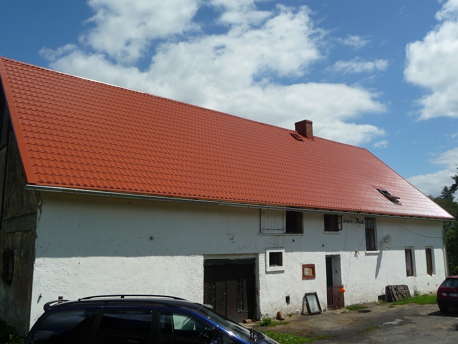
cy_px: 172
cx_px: 229
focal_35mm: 32
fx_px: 423
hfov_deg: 56.8
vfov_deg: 44.2
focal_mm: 5.3
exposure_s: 1/400
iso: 100
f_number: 8
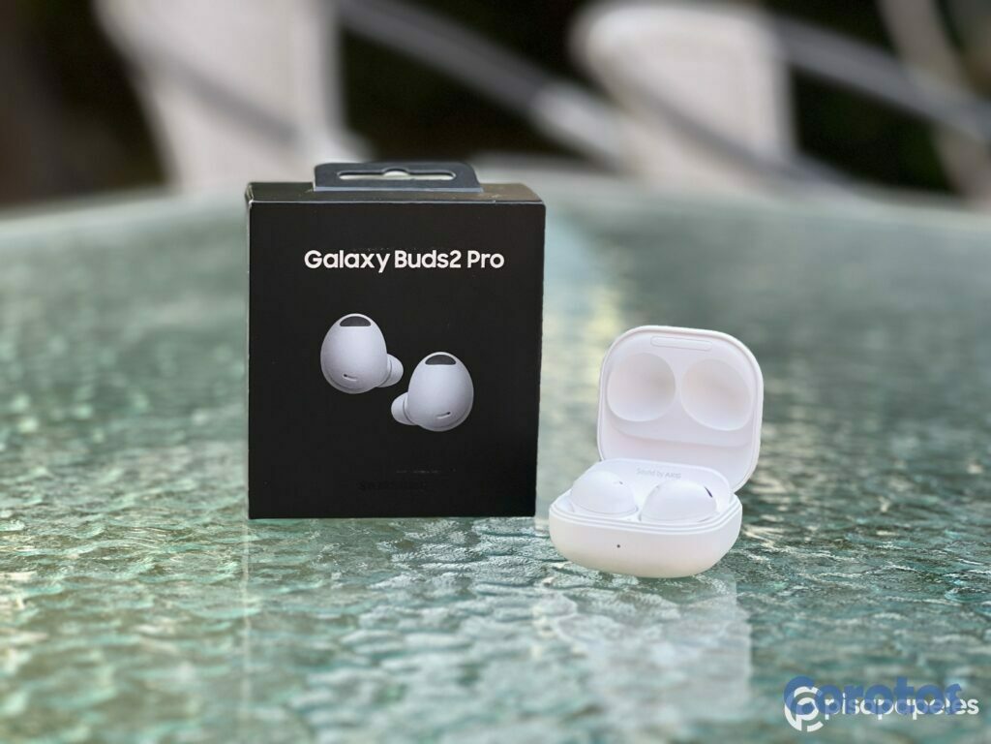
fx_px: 2204
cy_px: 372
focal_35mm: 77
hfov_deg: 25.3
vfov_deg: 19.1
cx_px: 496
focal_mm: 9
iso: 200
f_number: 2.8
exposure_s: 1/40
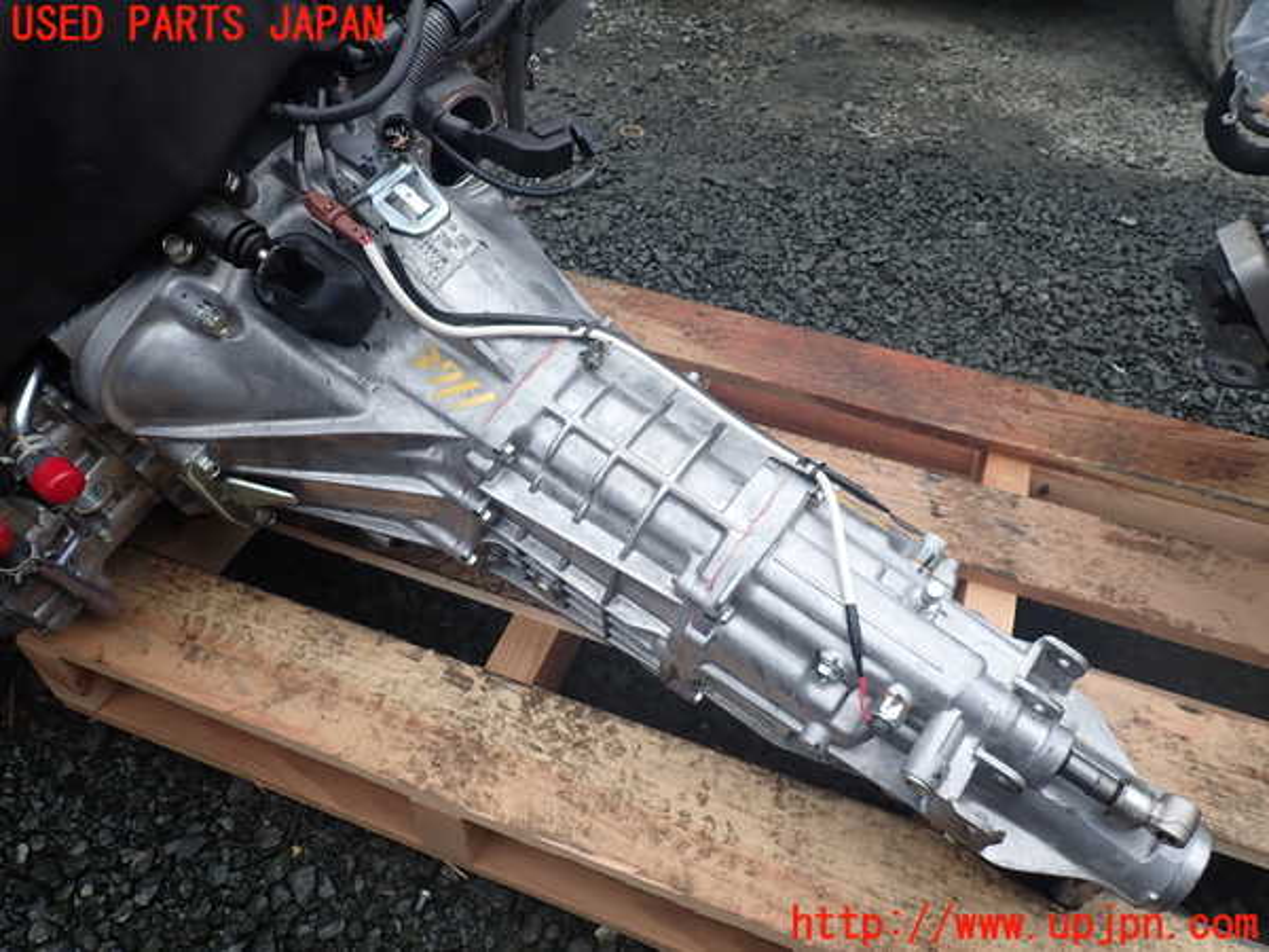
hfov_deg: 69.4
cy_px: 476
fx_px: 916
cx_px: 634
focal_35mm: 25
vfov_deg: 54.9
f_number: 2.8
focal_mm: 4.5
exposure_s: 1/320
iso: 100
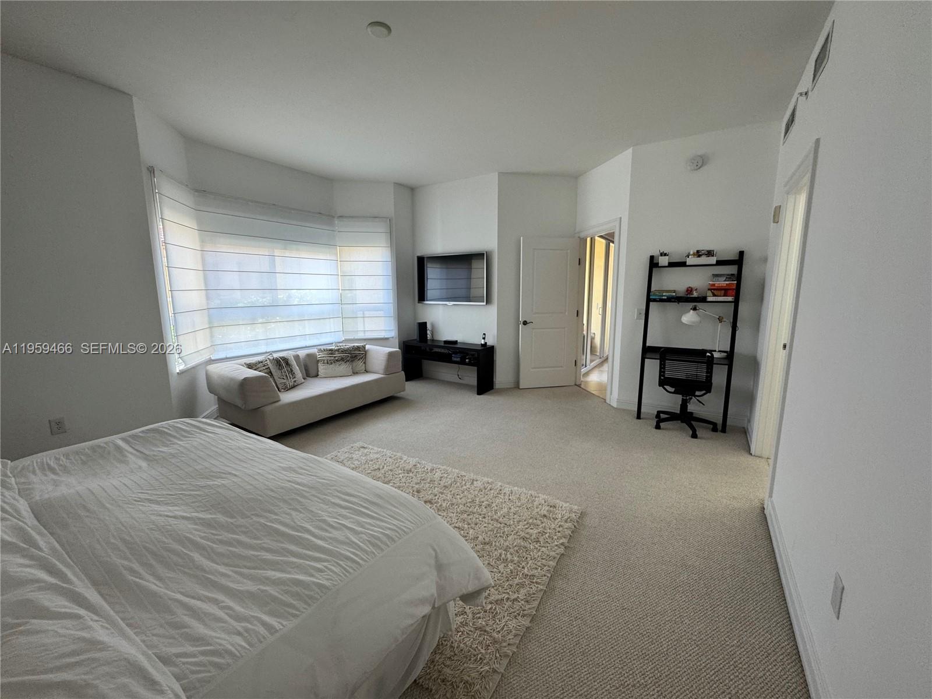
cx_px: 466
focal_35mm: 14
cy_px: 350
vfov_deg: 85.7
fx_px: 377
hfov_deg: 102.1
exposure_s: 1/120
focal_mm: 2.22
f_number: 2.2
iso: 160
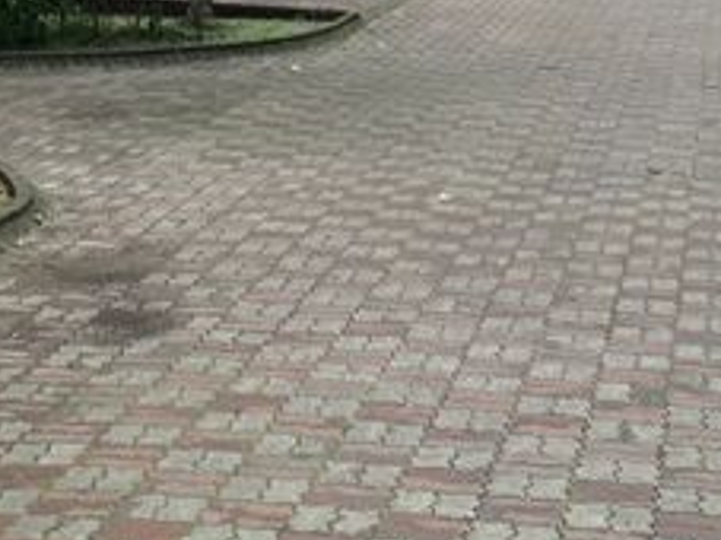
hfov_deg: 17.8
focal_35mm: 110
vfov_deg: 12.5
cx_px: 241
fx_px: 2290
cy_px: -356
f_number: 1.8
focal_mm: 4.25
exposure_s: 1/420
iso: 25
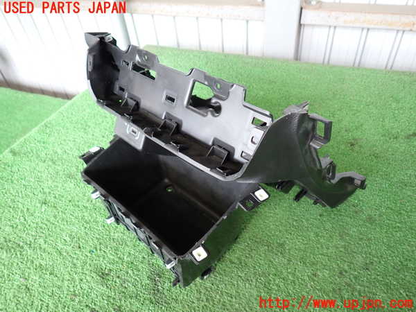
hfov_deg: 69.4
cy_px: 156
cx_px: 208
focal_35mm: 25
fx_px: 300
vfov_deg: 54.9
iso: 200
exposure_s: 1/50
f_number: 2
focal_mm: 4.5
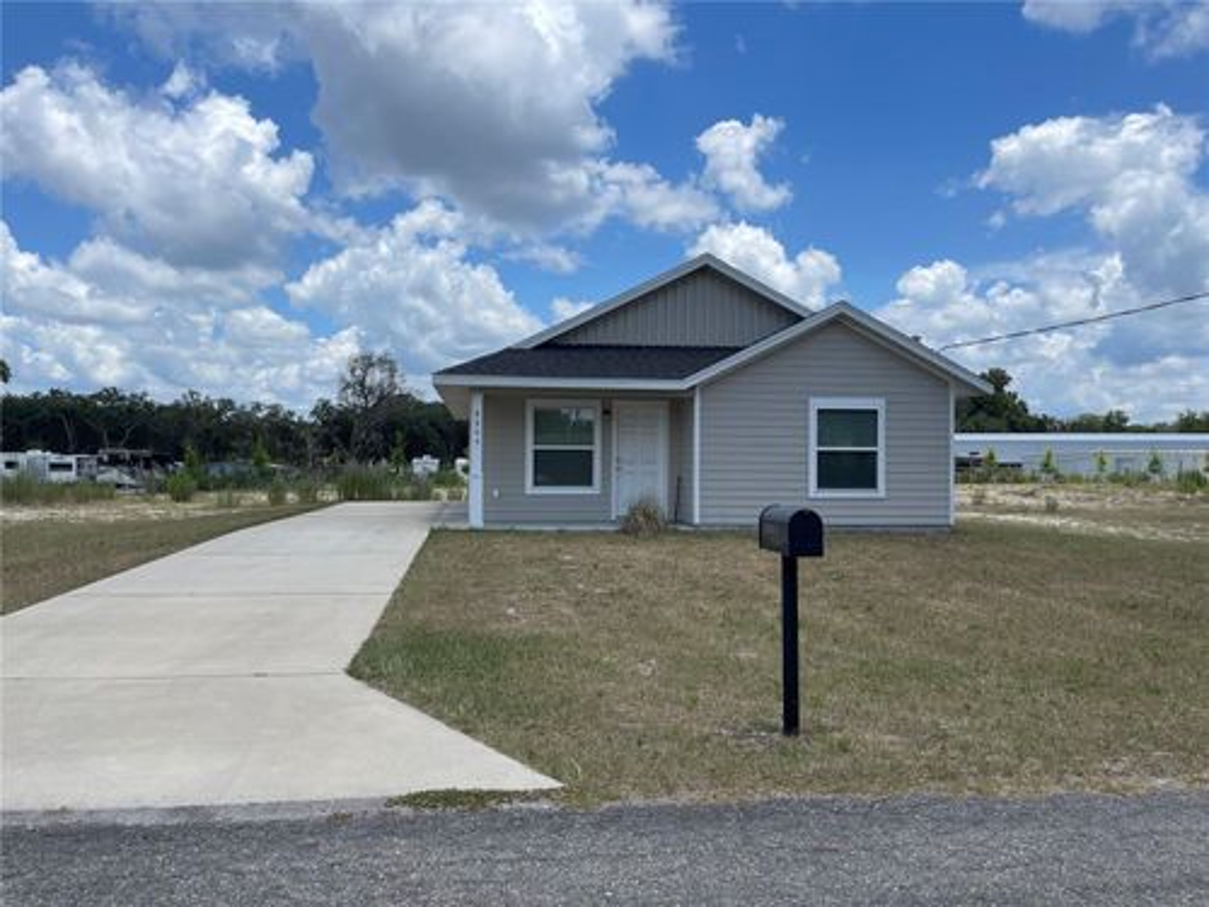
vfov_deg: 54.9
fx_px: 873
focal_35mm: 25
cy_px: 454
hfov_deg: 69.4
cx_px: 604
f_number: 1.6
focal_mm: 5.1
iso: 32
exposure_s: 1/4717
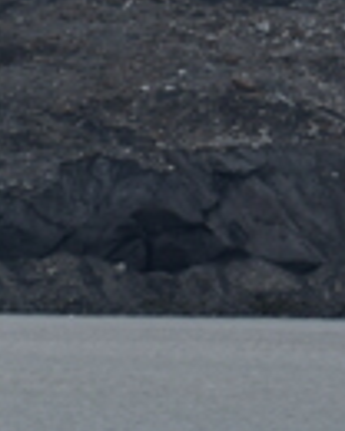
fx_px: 10874
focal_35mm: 852
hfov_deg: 1.8
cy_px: -192
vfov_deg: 2.3
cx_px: -1715
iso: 100
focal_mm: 92
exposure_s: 1/200
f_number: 7.1
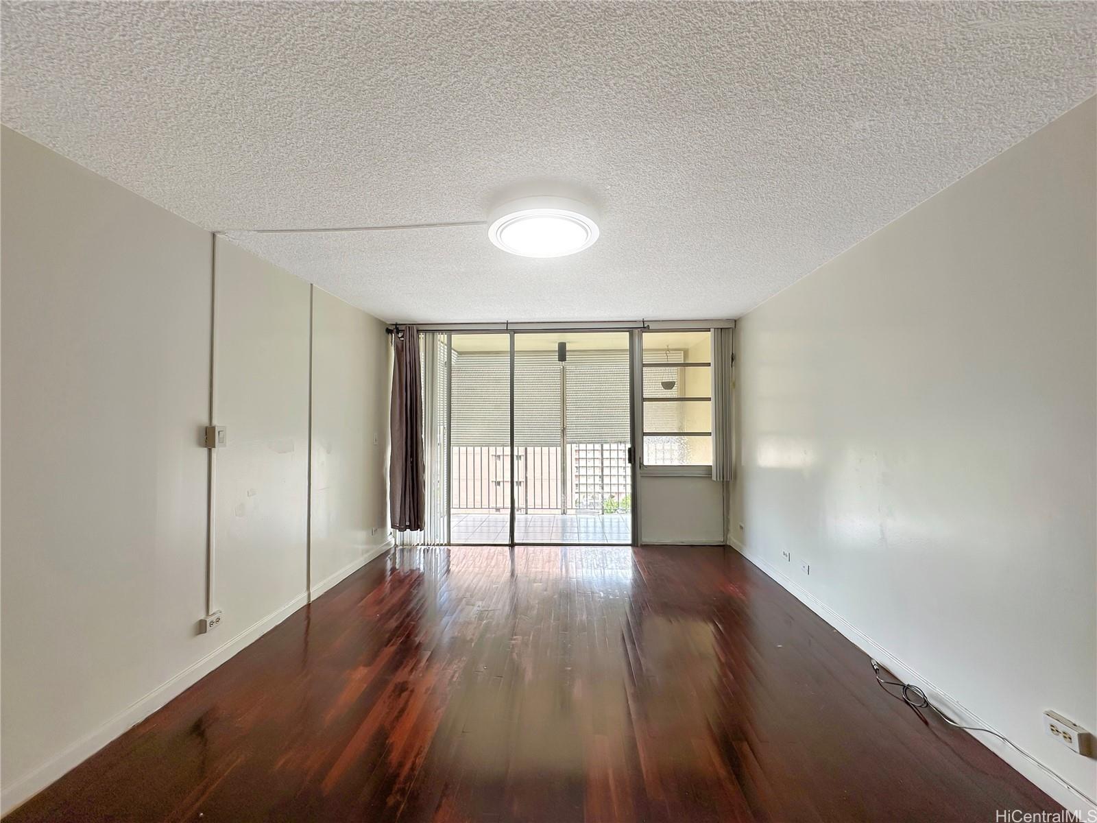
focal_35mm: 14
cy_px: 412
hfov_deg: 102.1
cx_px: 548
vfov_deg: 85.7
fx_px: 444
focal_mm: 2.22
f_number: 2.2
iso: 40
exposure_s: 1/130
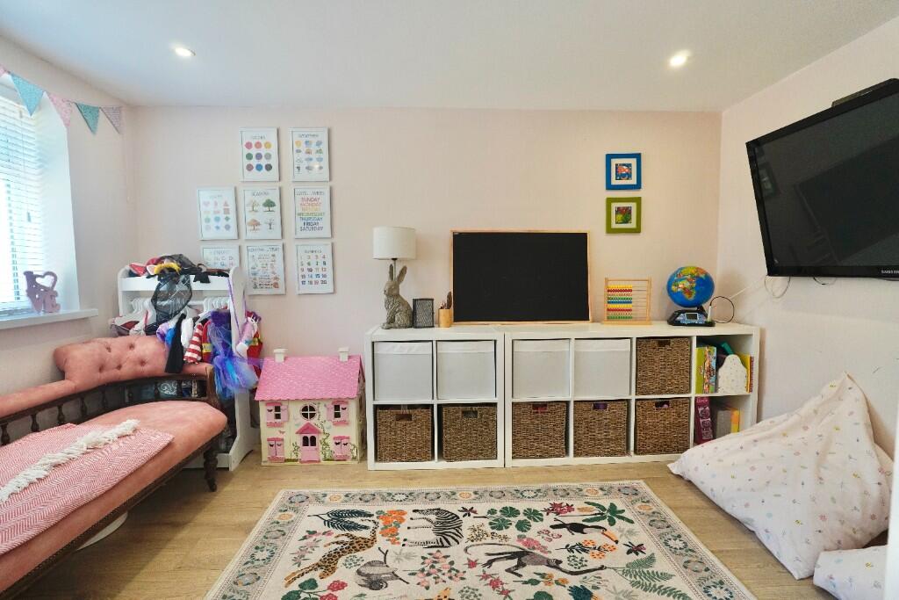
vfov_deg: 72.1
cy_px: 300
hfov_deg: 95.0
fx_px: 412
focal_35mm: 16
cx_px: 450
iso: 800
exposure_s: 1/160
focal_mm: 11
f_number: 4
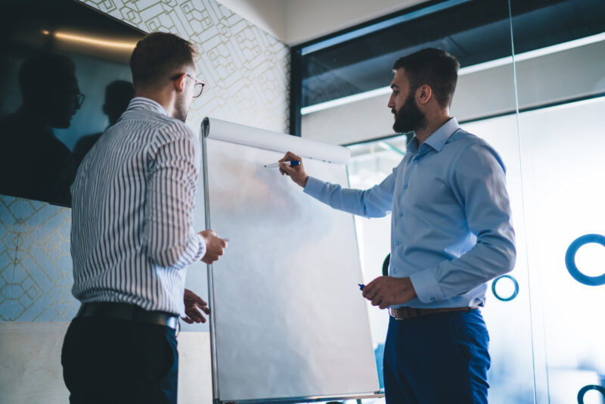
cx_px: 302
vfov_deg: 37.9
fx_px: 588
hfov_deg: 54.4
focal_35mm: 35
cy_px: 202
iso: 500
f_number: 1.4
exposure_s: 1/160
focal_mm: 35
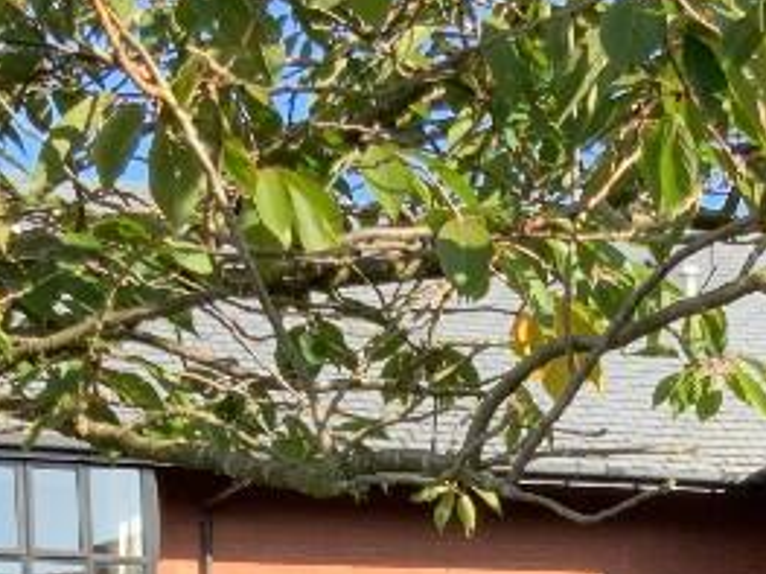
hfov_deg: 17.2
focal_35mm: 113
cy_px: 988
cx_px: 679
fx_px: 2499
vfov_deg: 12.2
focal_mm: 3
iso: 16
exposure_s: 1/186
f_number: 1.8
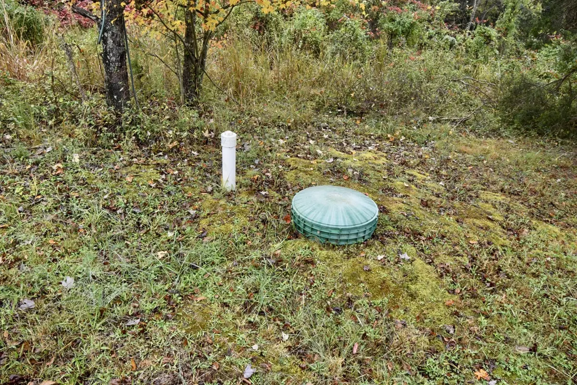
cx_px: 288
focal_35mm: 24
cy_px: 192
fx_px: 385
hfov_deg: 73.7
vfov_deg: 53.1
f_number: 7.1
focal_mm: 16
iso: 400
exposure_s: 1/200
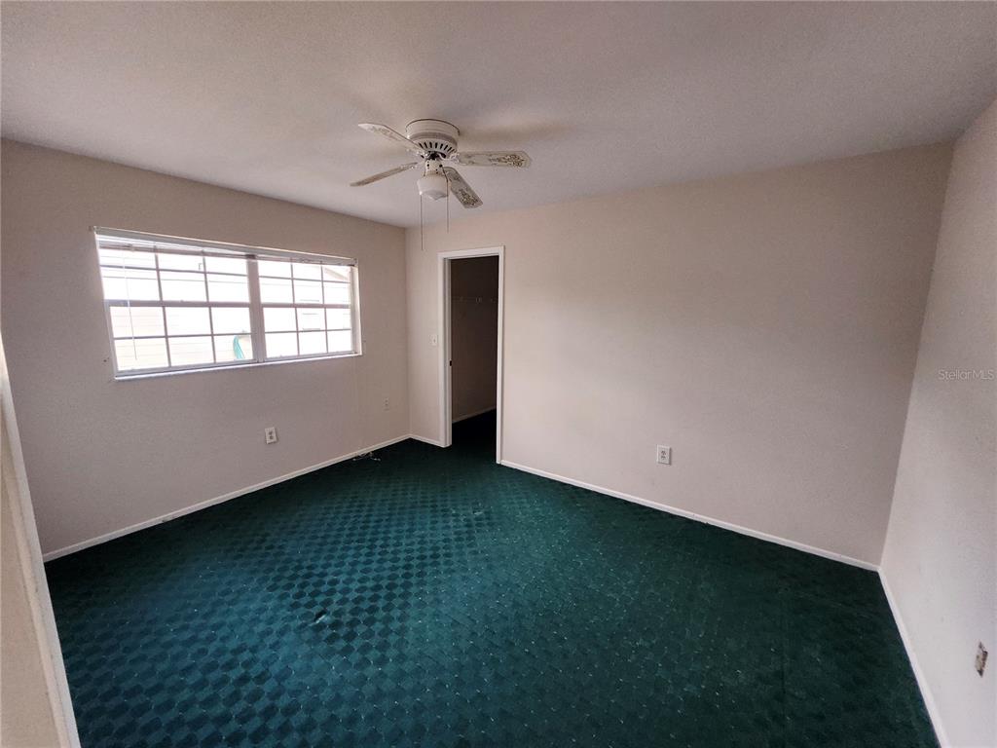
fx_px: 374
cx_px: 498
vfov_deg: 89.9
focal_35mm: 13
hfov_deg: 106.2
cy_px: 374
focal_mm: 1.74
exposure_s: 1/60
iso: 400
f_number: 2.2
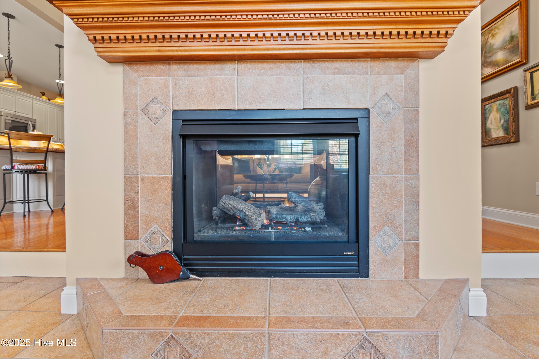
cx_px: 270
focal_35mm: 16
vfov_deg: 73.7
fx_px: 240
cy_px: 180
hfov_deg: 96.7
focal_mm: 11
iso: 100
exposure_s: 1/1.25
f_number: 4.8
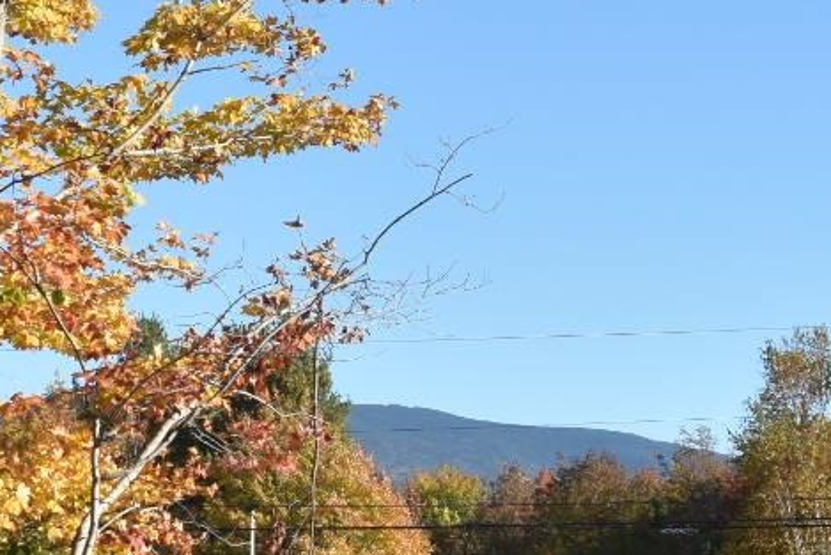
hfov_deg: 14.1
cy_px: 557
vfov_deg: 9.4
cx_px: 213
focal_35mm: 145
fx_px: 3348
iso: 280
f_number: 8
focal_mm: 28
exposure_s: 1/500
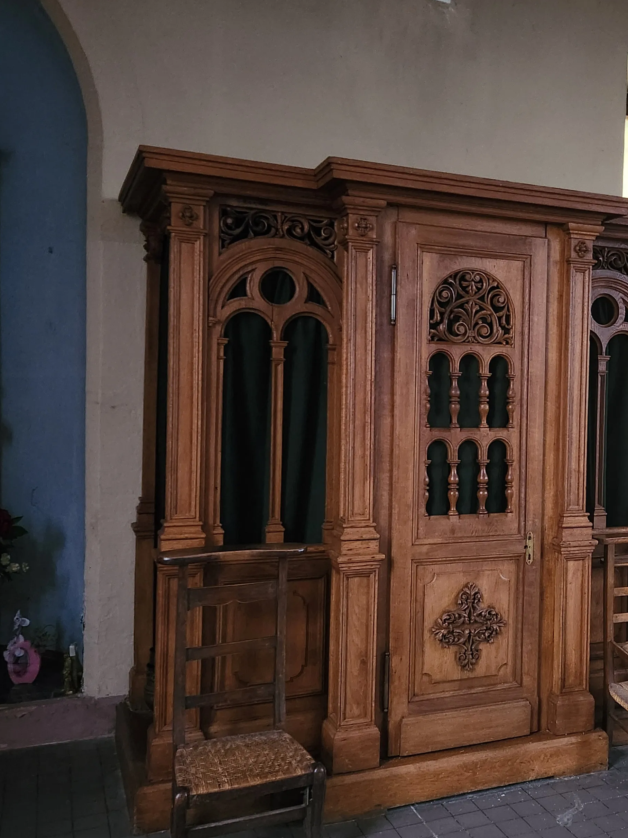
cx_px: 515
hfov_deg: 36.3
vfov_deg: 49.0
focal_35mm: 38
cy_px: 428
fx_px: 919
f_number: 1.8
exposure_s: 1/24
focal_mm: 5.4
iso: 800
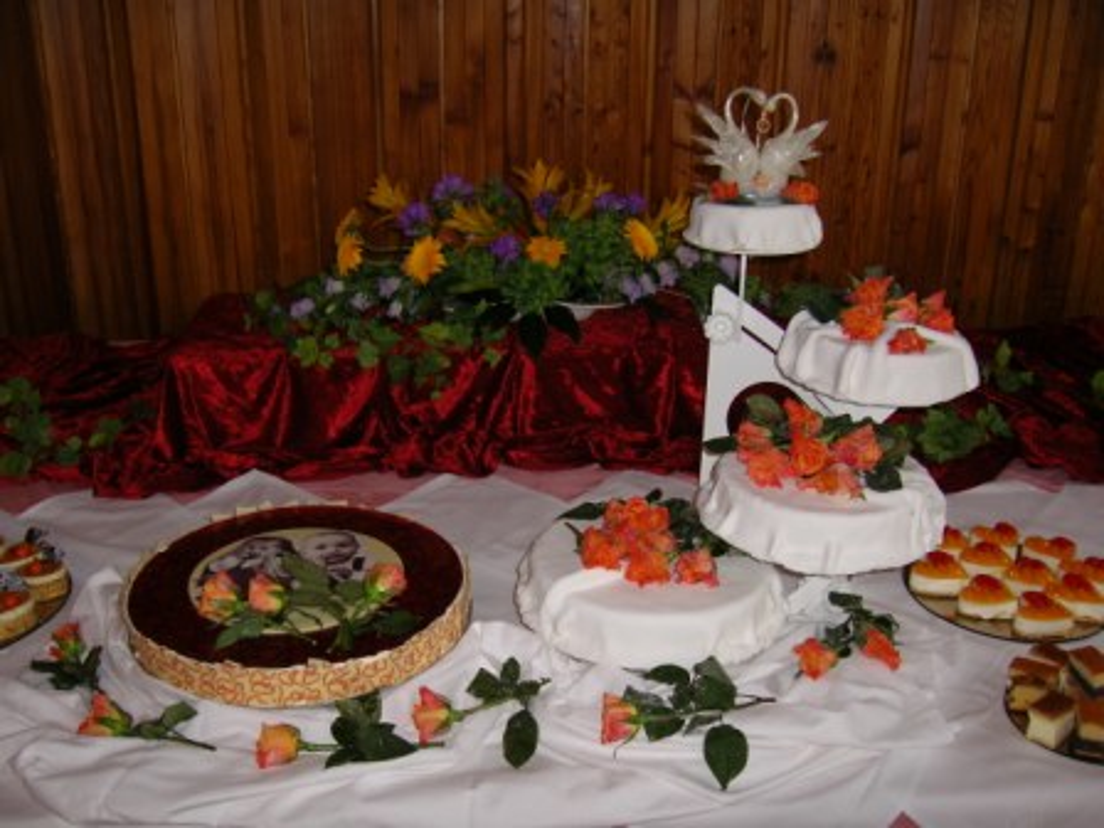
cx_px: 552
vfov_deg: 39.7
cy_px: 414
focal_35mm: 36
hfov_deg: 51.4
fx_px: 1148
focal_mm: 60
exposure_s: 1/60
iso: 100
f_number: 2.8
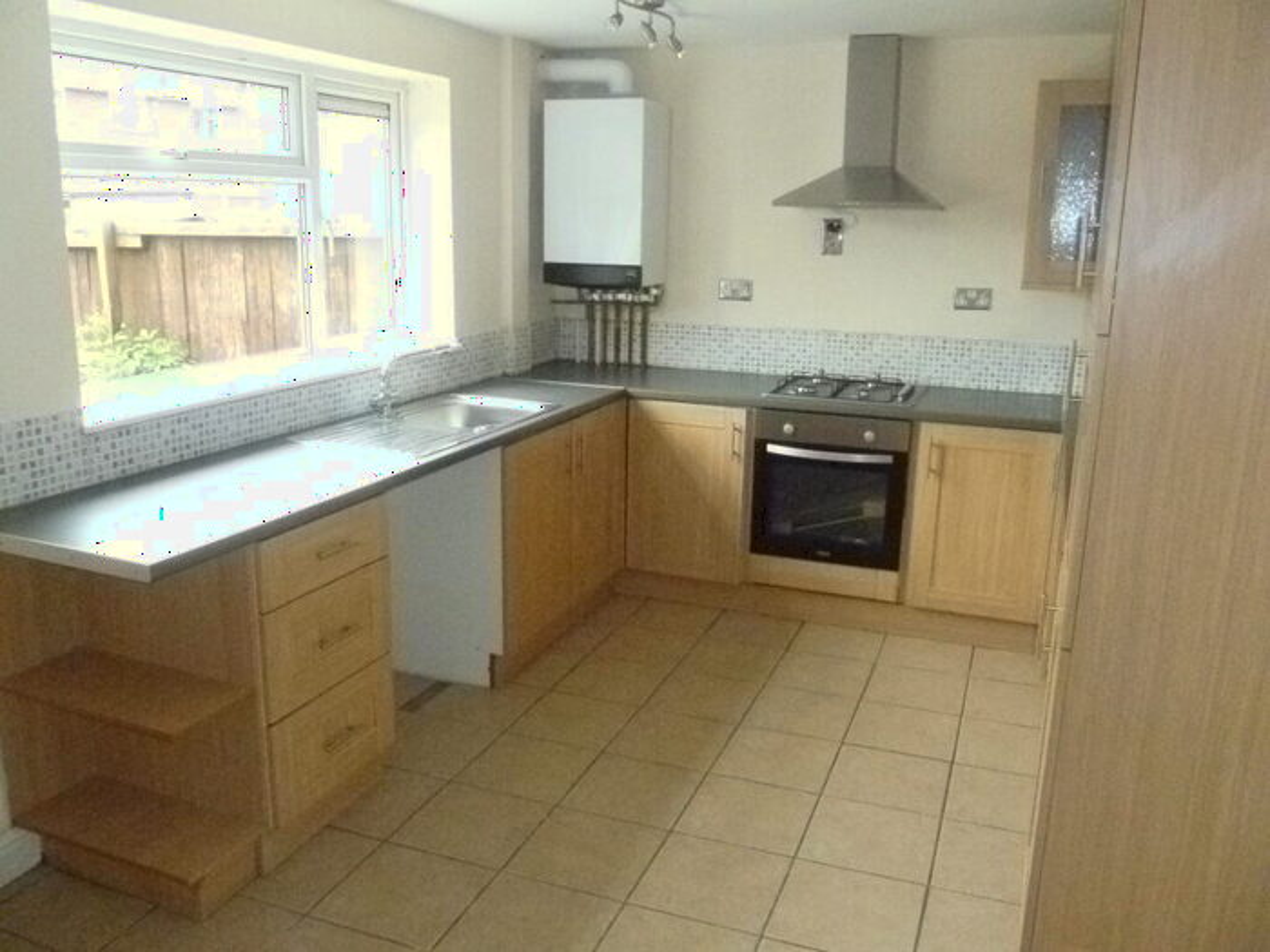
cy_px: 476
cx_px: 635
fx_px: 1027
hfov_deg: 63.4
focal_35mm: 28
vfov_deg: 49.7
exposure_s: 1/320
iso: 1600
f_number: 3.3
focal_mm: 5
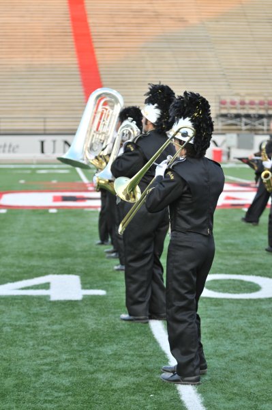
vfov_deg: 19.5
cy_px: 205
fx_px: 1192
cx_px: 136
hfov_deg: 13.0
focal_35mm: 105
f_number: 2.8
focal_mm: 70
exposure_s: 1/200
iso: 200
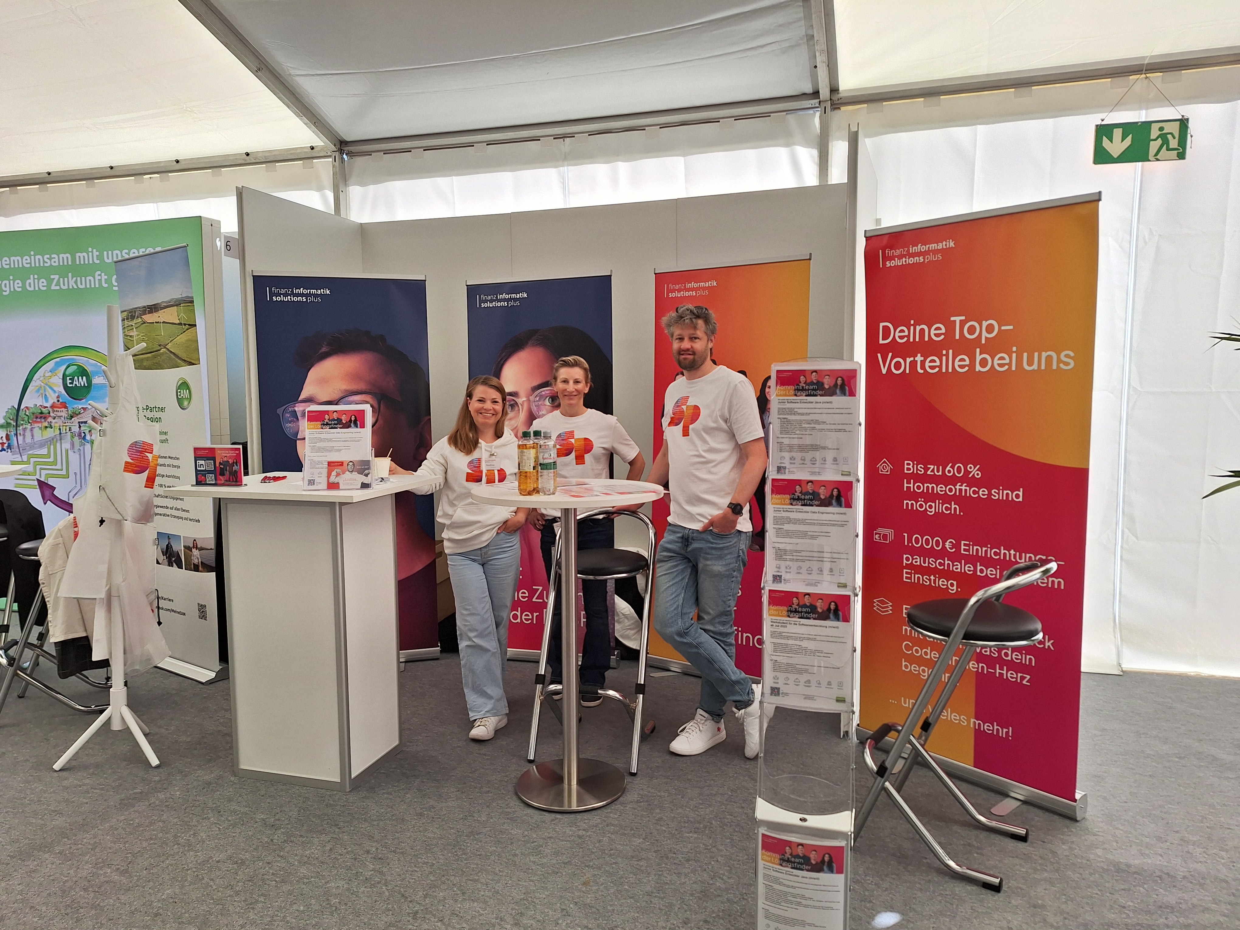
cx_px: 620
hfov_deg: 73.9
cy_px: 465
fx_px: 824
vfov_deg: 58.9
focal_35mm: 23
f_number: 1.8
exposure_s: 1/335
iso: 40
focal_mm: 5.54
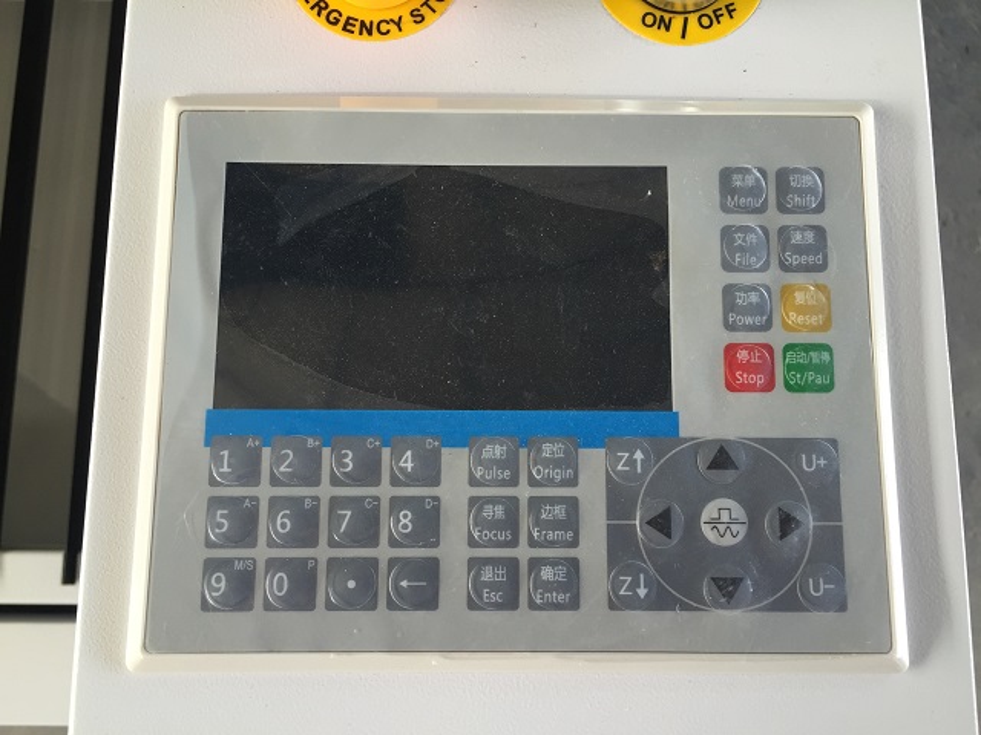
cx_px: 490
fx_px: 822
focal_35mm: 29
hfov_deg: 61.7
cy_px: 368
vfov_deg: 48.2
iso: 40
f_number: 2.2
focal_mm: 4.15
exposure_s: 1/60
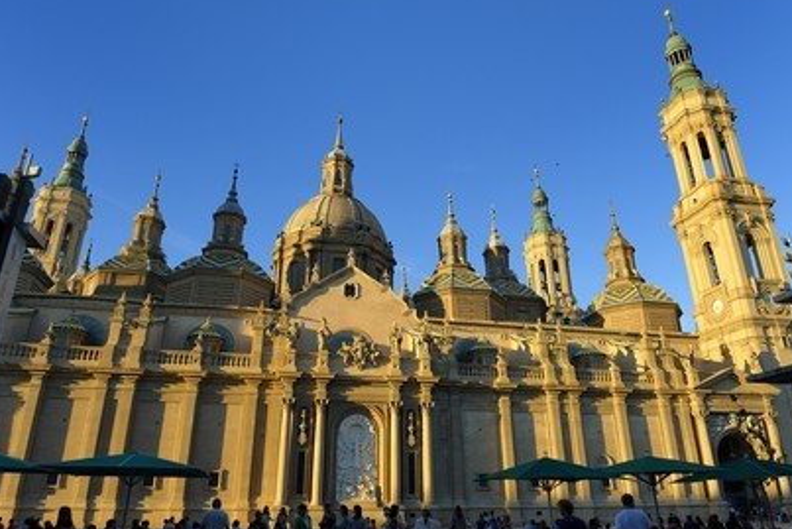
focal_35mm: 25
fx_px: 550
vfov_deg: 51.3
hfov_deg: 71.5
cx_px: 391
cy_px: 262
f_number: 10
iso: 400
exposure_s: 1/250
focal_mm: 24
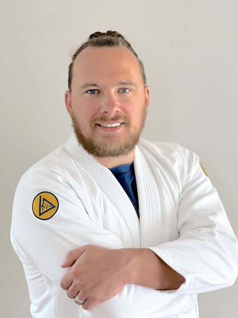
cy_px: 163
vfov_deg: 23.3
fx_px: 770
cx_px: 113
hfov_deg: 17.6
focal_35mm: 84
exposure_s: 1/40
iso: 250
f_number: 2.8
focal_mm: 9
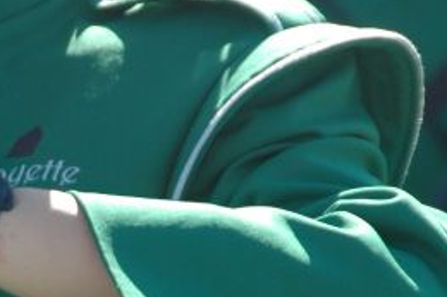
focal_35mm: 1181
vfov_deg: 1.2
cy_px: 276
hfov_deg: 1.7
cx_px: 58
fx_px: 14654
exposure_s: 1/250
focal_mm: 200
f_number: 5.6
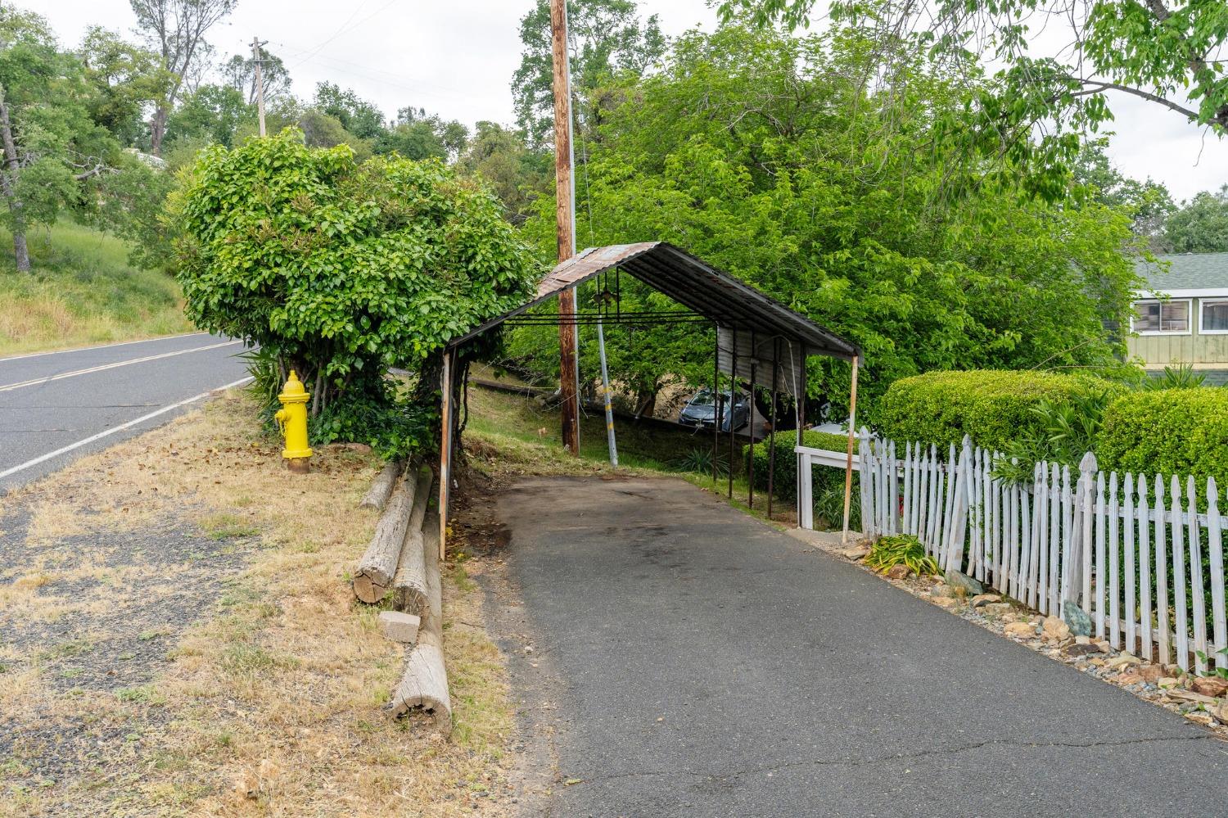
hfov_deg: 54.5
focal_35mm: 35
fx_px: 1193
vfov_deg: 37.8
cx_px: 614
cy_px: 409
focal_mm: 35
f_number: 8
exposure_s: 1/640
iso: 640
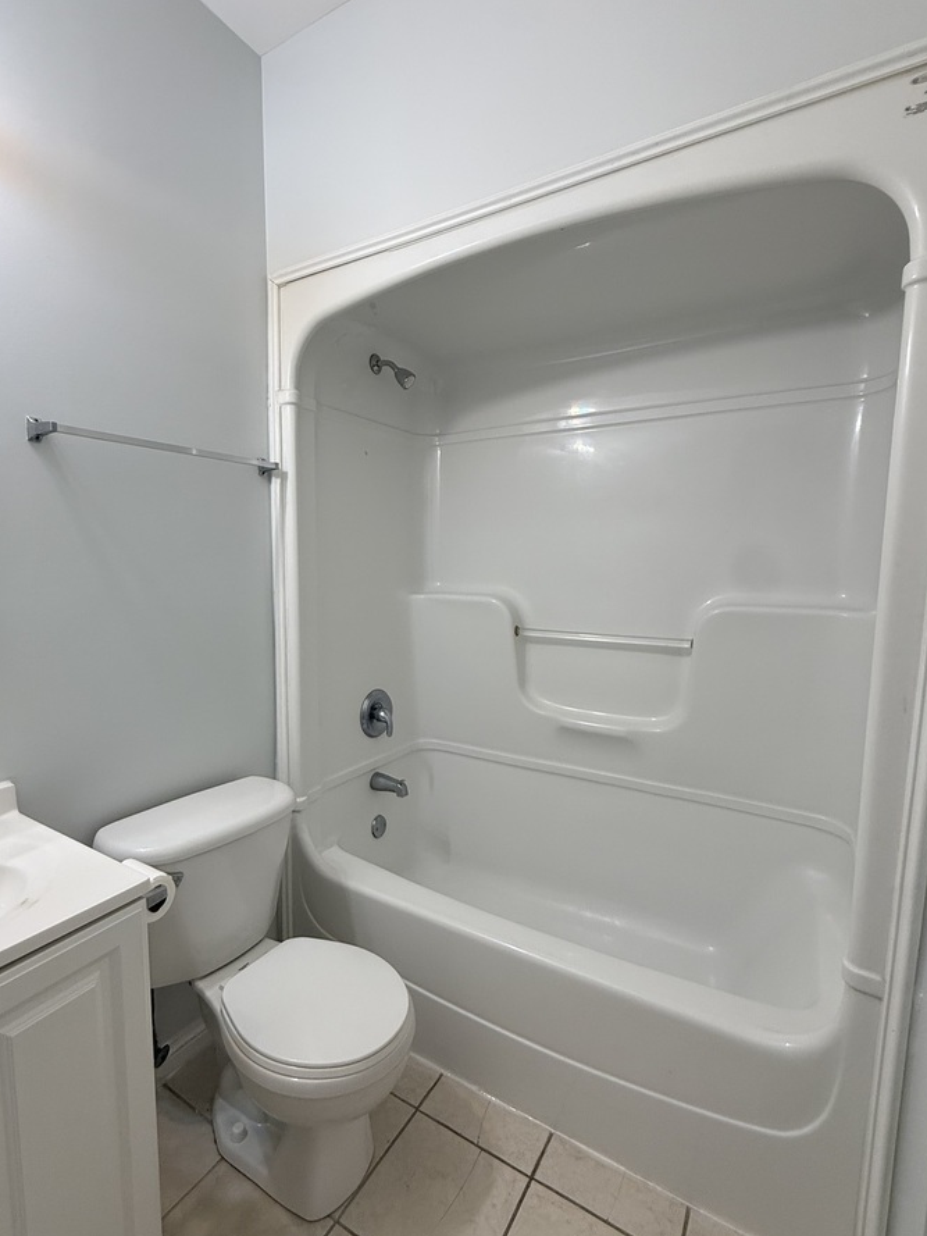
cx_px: 420
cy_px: 627
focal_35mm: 17
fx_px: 607
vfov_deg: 91.0
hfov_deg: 74.6
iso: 160
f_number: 2.2
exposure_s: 1/120
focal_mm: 2.22
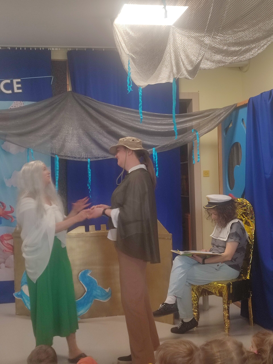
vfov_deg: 69.4
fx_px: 263
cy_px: 182
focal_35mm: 25
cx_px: 136
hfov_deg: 54.9
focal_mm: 6.04
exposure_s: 1/33
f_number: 1.9
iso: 216
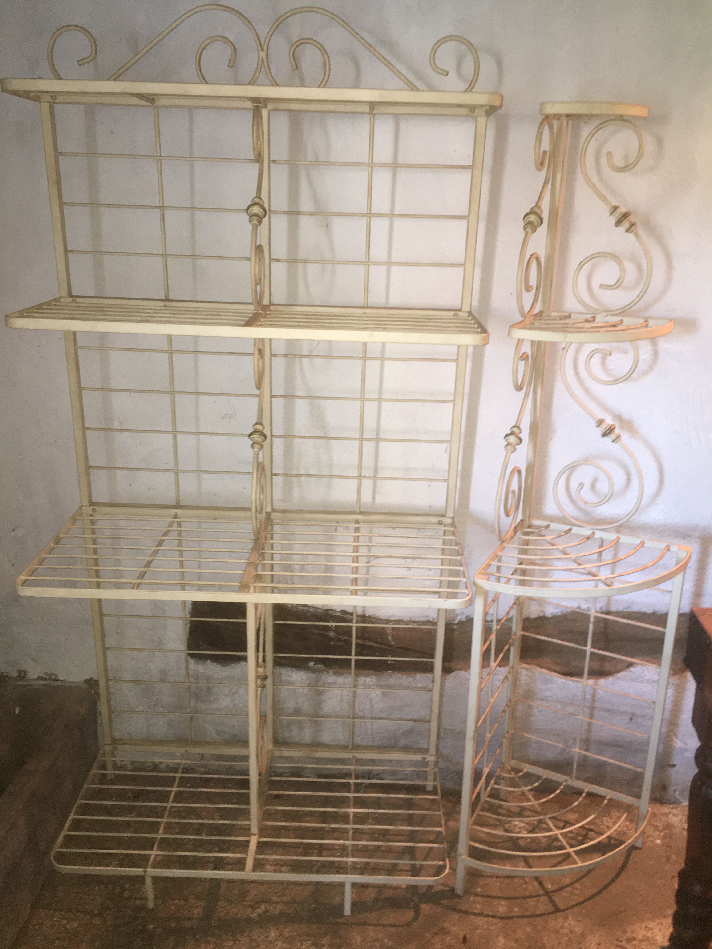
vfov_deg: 61.7
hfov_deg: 48.2
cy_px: 474
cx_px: 356
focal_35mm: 29
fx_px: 795
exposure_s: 1/17
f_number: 2.2
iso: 100
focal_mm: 4.15
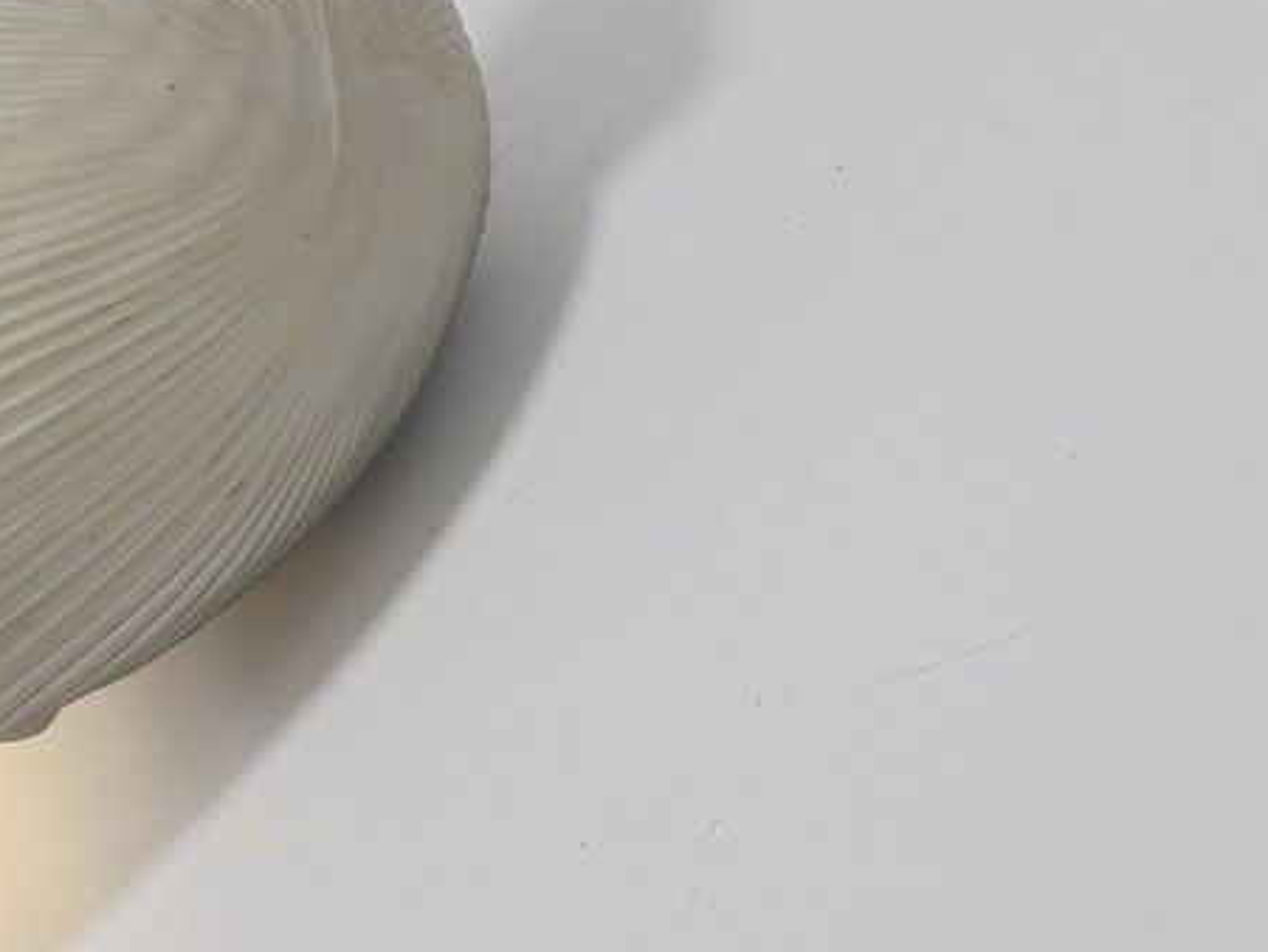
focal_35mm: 98
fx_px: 3592
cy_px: 193
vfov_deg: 15.0
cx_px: 23
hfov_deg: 19.5
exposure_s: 1/50
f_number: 4.8
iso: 100
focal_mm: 8.9
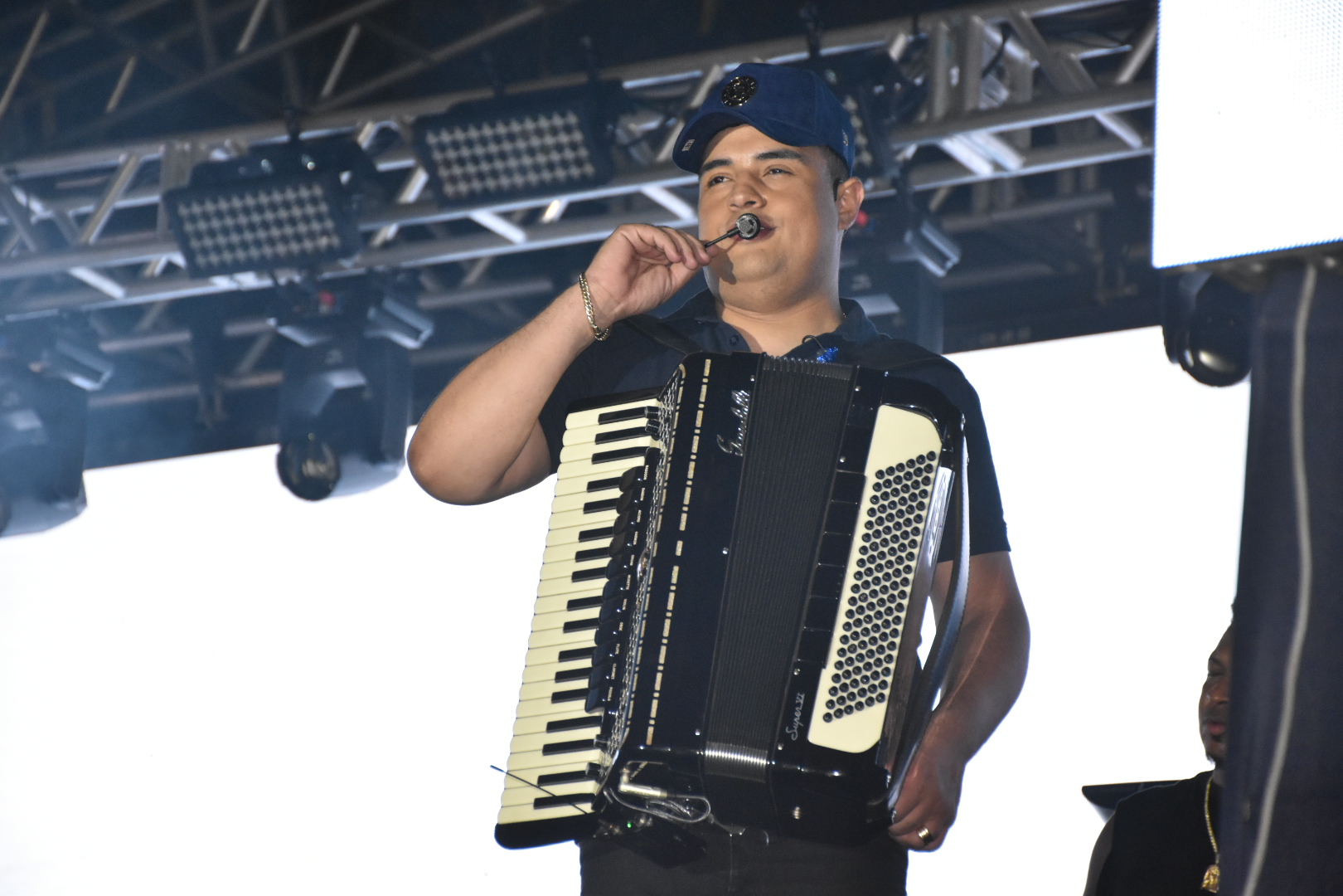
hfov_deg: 13.7
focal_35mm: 150
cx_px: 672
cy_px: 448
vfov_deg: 9.1
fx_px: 5595
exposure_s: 1/100
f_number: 5.6
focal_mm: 100
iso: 2500
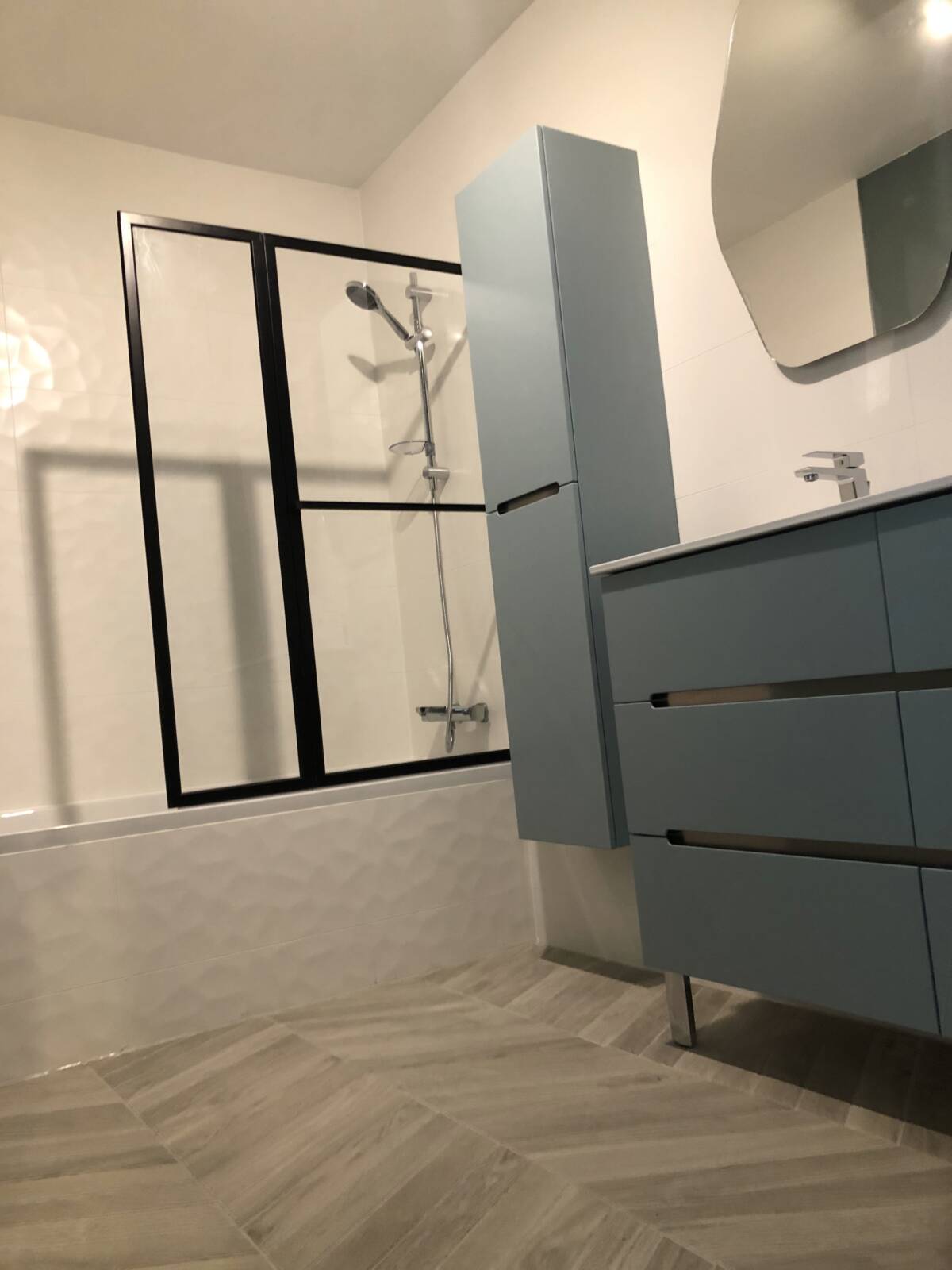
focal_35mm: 28
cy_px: 635
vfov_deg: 63.4
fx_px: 1027
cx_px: 476
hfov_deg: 49.7
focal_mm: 3.99
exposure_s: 1/17
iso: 80
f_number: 1.8
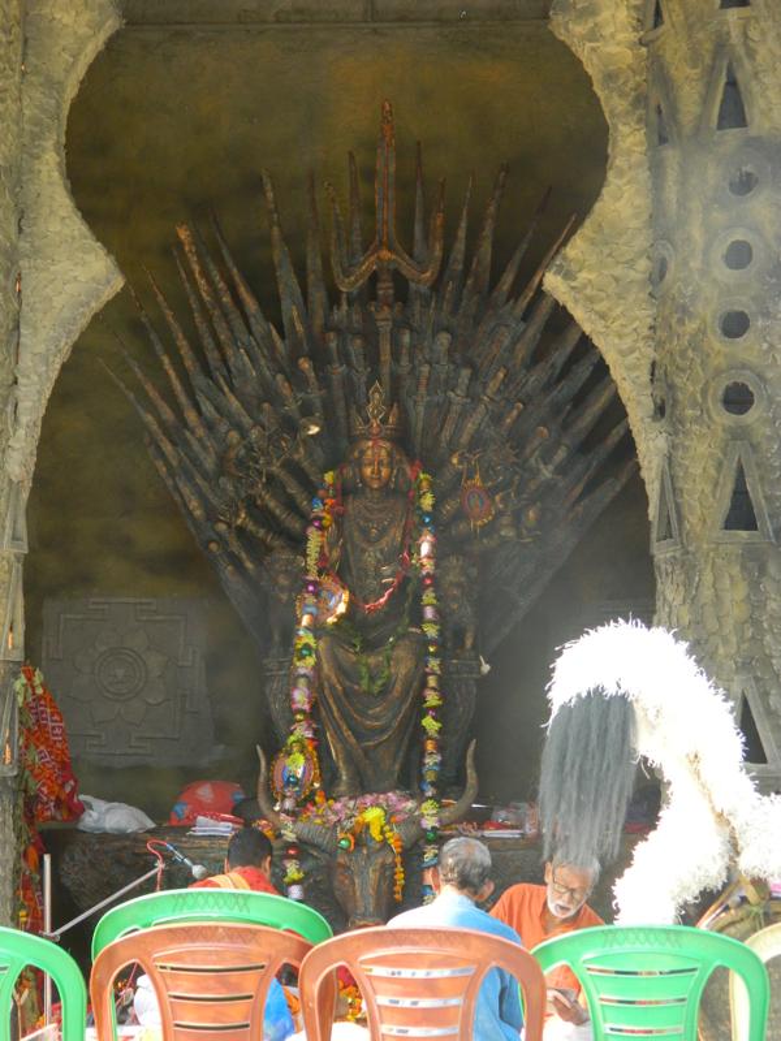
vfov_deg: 23.3
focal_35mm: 84
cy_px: 520
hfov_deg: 17.6
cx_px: 390
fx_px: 2527
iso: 140
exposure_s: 1/50
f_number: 4.2
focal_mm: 15.1
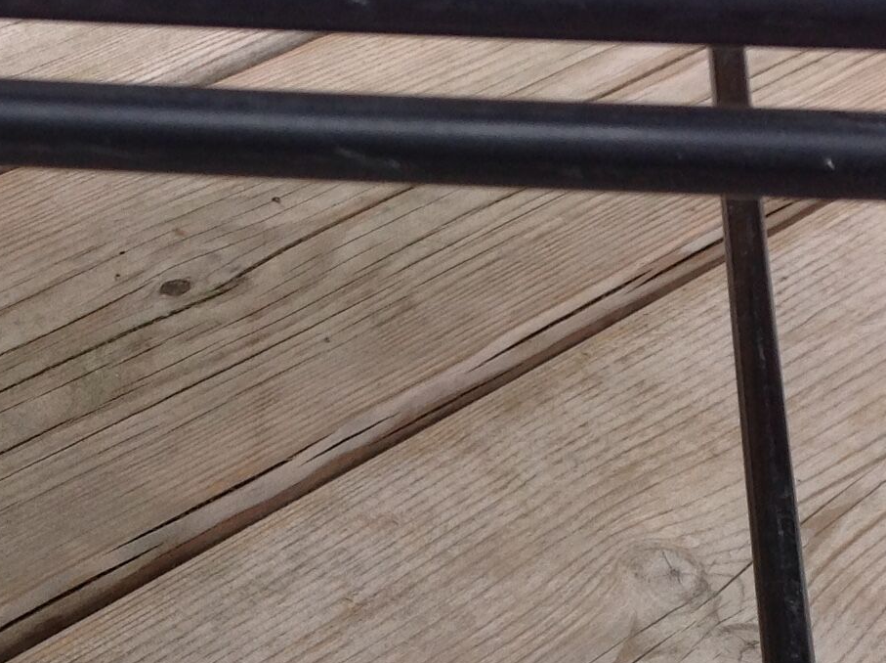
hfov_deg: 19.6
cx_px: 316
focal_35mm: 100
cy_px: 661
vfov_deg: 14.5
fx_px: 2556
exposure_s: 1/540
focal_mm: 4.28
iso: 50
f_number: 2.4
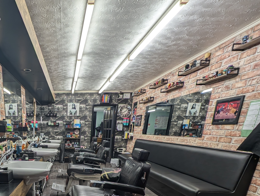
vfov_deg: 50.6
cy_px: 185
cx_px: 51
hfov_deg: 66.7
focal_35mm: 23
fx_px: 173
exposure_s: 1/44.1
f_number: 1.95
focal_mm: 2.23
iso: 65
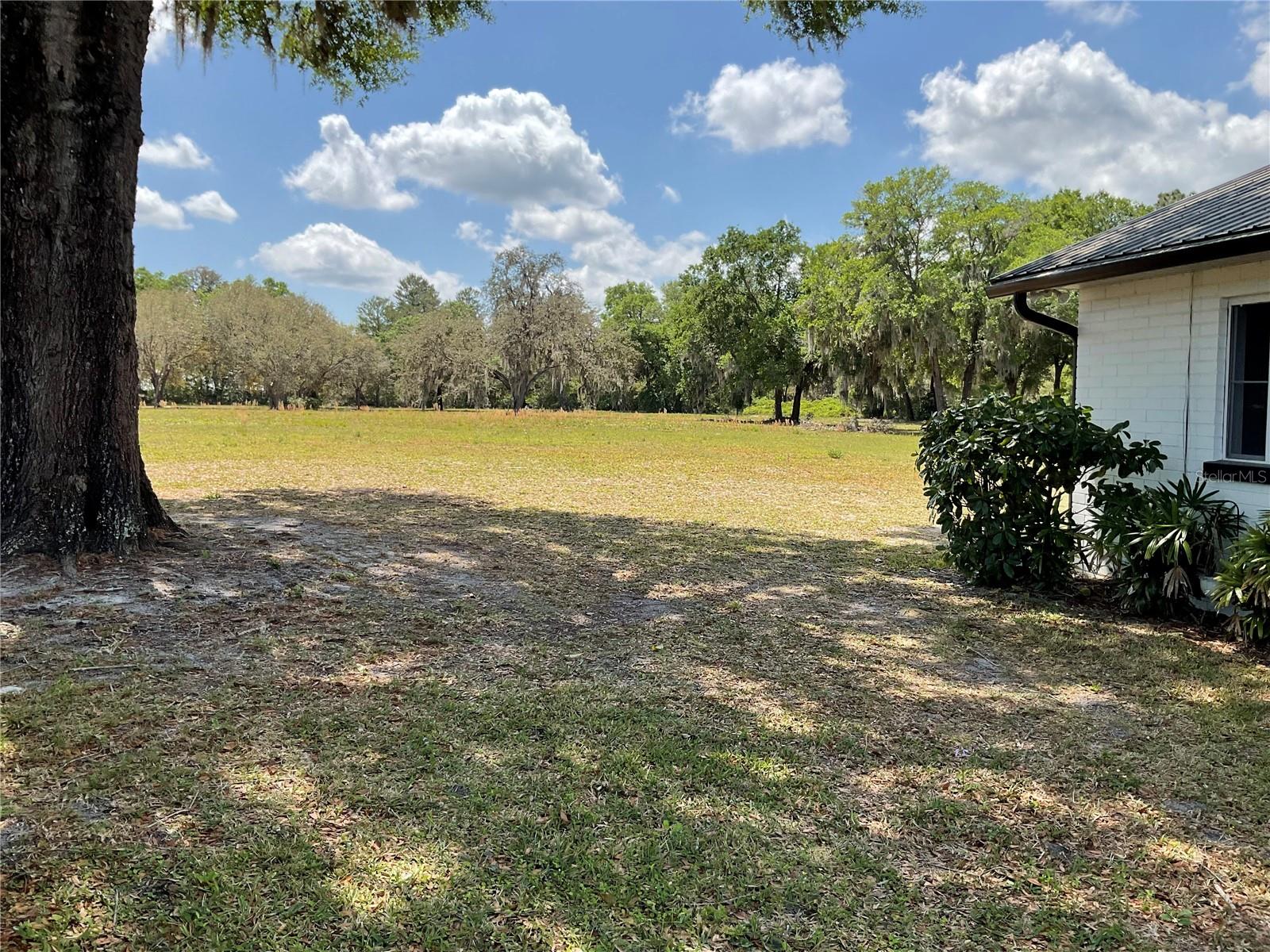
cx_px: 635
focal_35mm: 29
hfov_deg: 61.7
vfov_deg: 48.2
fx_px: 1064
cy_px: 476
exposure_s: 1/1675
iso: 16
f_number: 1.8
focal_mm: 3
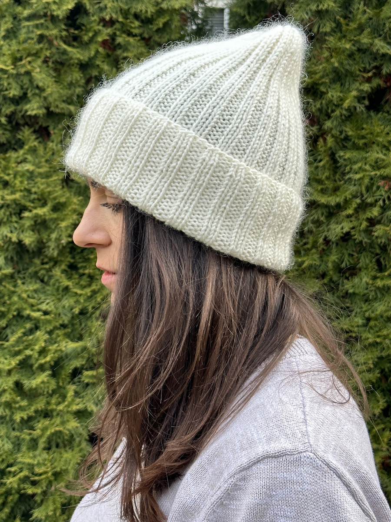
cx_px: 196
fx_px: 723
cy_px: 261
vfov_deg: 39.7
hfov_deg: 30.3
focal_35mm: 48
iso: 50
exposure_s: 1/154
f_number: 1.78
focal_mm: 6.86
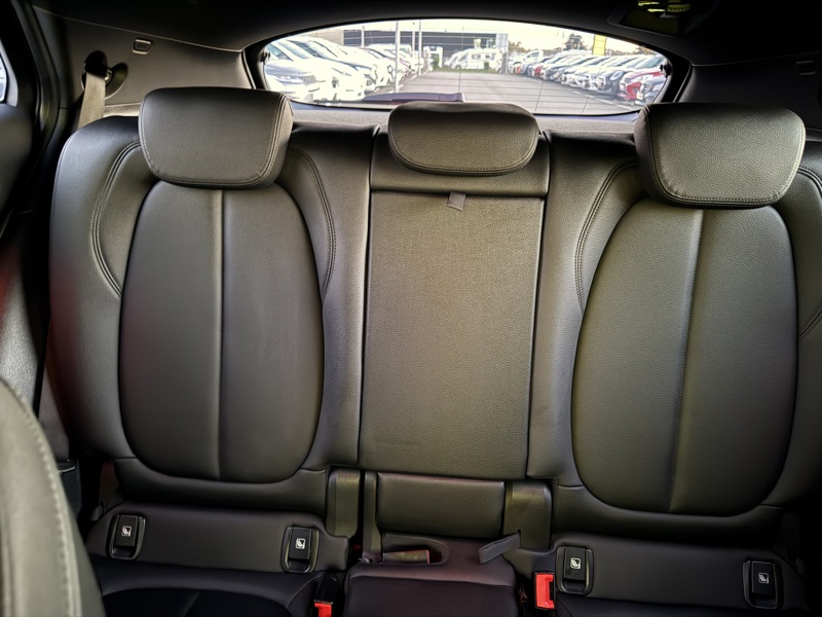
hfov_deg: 71.6
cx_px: 411
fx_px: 570
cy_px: 308
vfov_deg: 56.8
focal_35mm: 24
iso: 1600
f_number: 1.78
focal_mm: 6.76
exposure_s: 1/5
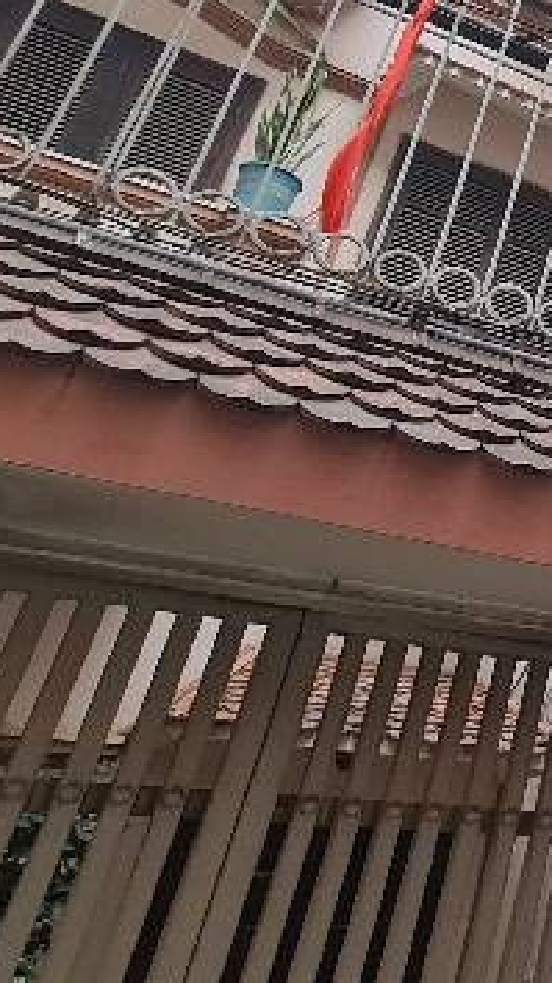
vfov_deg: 48.5
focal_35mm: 41
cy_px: 322
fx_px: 1067
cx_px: 1140
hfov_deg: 18.0
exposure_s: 1/100
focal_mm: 2.2
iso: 100
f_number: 2.2
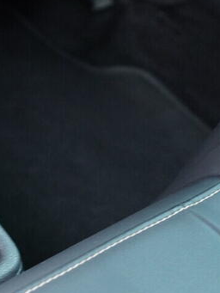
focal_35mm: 104
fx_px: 881
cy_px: 103
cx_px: -209
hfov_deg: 12.6
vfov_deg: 18.8
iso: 2000
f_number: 2.8
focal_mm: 24
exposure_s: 1/40
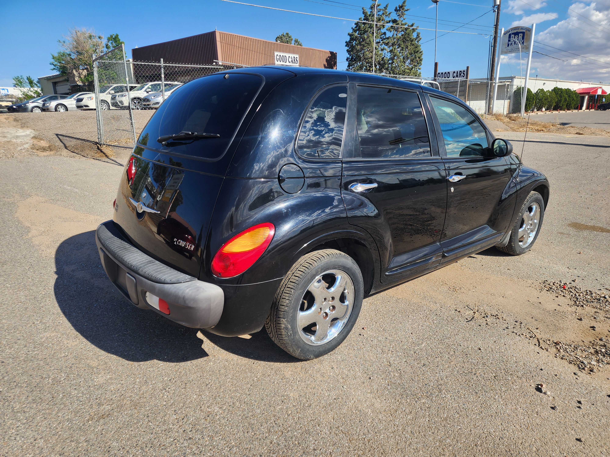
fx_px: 405
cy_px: 228
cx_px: 305
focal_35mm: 23
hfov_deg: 73.9
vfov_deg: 58.9
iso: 12
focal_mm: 6.4
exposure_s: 1/754
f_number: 1.8
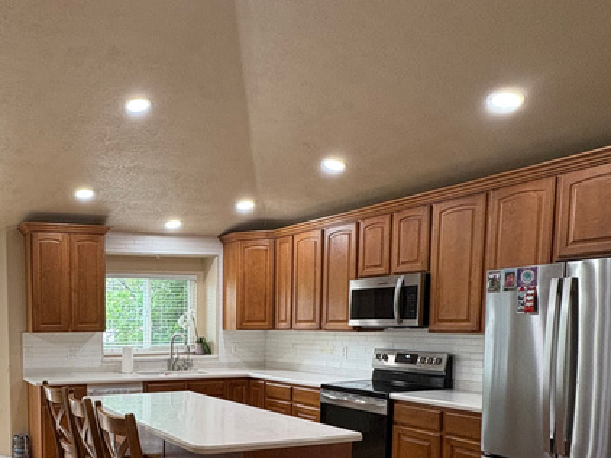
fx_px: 600
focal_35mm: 34
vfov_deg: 39.8
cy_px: 378
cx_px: 122
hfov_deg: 50.7
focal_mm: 2.22
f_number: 2.2
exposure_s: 1/120
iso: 200
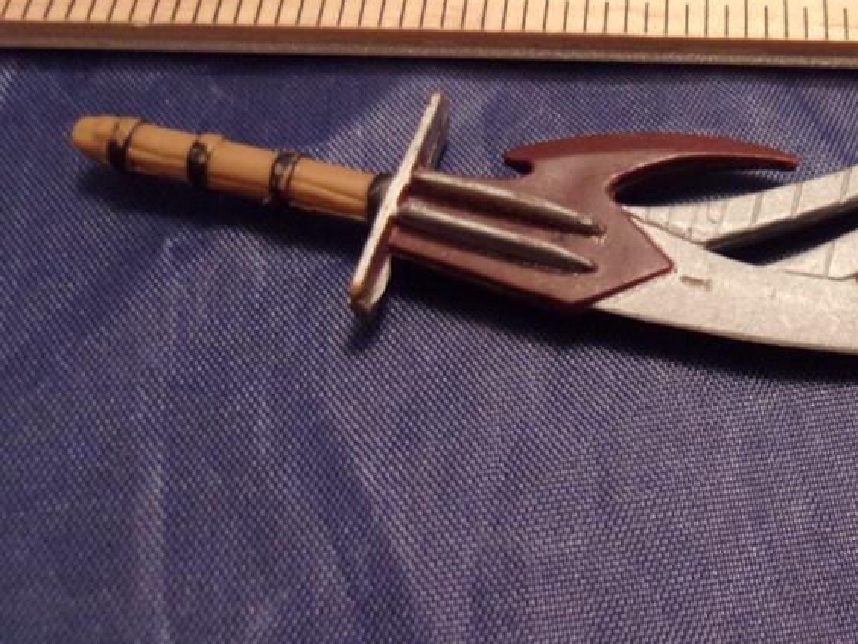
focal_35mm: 49
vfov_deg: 29.0
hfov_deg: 37.0
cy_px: 126
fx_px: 1215
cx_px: 730
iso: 394
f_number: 3
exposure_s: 1/34
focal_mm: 4.9
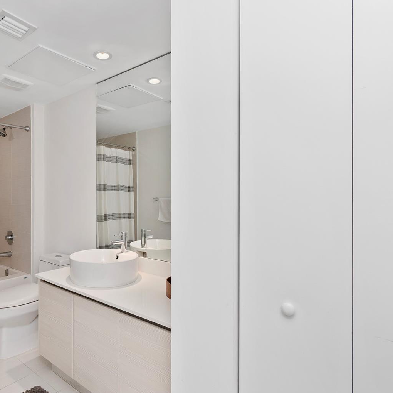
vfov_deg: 74.8
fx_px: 257
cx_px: 135
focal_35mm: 20
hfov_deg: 72.8
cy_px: 196
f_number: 8
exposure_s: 1/3
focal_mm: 10
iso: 100
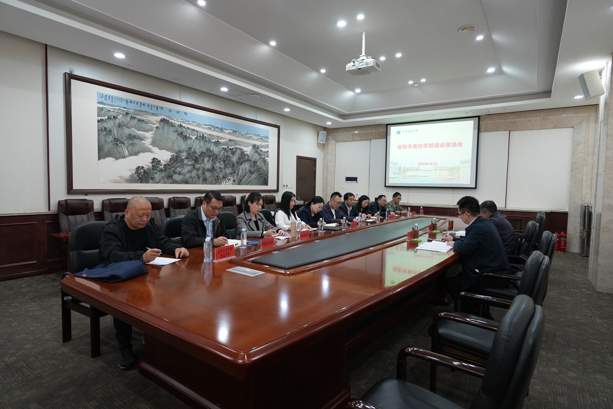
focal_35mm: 20
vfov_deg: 61.9
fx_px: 341
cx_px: 306
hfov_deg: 84.0
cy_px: 204
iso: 2500
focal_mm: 20
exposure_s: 1/160
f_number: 4
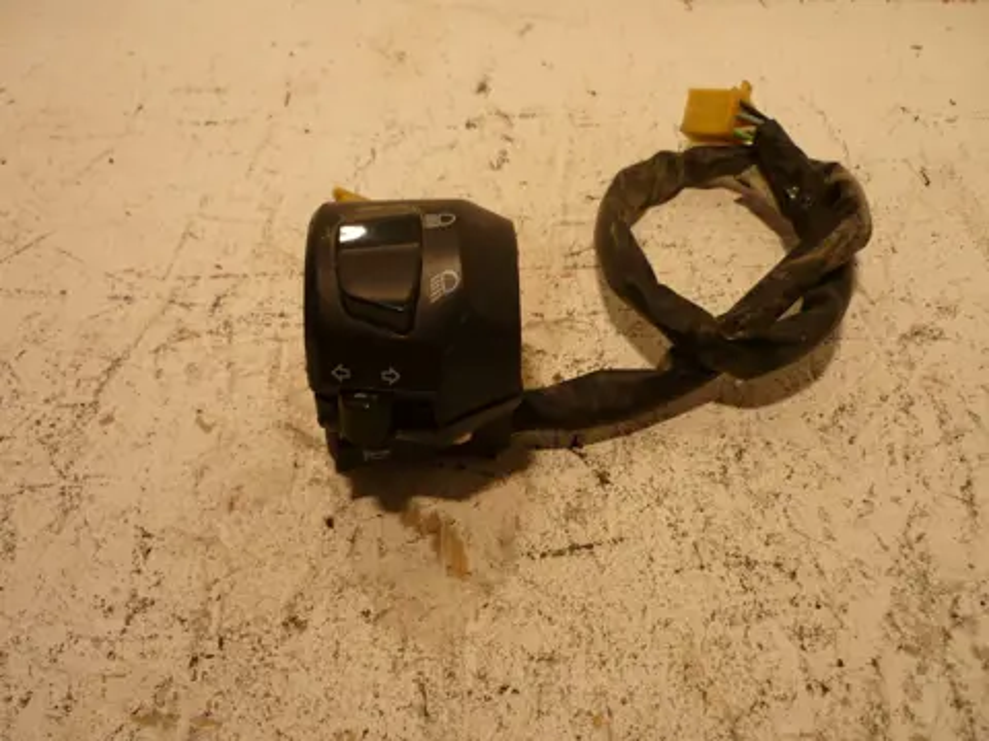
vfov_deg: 42.9
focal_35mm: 33
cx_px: 494
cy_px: 370
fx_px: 943
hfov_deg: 55.4
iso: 80
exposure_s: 1/40
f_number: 2.8
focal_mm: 5.5
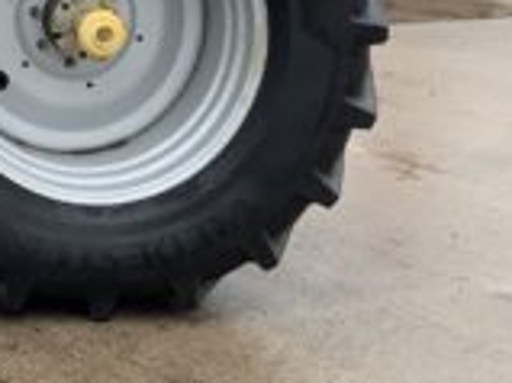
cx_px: -222
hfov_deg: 15.7
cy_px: -238
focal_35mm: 117
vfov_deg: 11.9
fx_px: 1729
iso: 16
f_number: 1.8
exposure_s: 1/551
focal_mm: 3
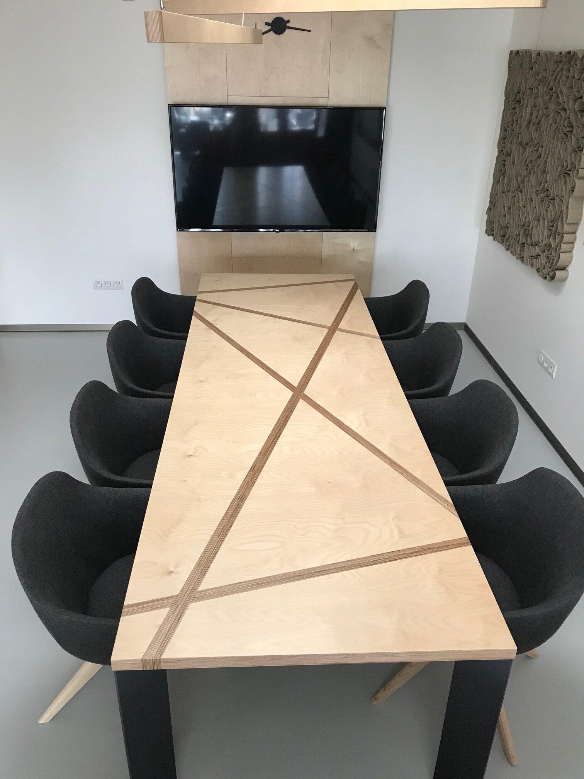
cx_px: 292
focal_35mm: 28
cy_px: 390
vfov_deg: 63.4
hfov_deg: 49.7
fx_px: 630
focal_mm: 3.99
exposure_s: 1/33
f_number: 1.8
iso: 40
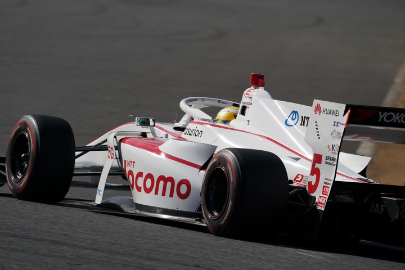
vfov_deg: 2.3
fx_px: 6749
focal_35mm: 600
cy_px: 135
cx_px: 202
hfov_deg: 3.4
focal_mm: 600
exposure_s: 1/800
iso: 200
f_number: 10
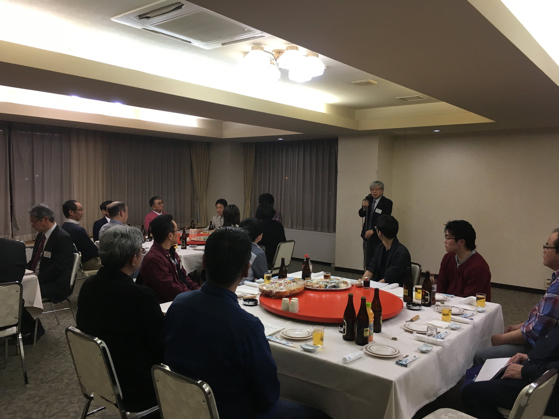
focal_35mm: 29
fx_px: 468
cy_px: 210
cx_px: 280
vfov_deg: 48.2
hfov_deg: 61.7
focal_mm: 4.15
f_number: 2.2
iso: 64
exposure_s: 1/33
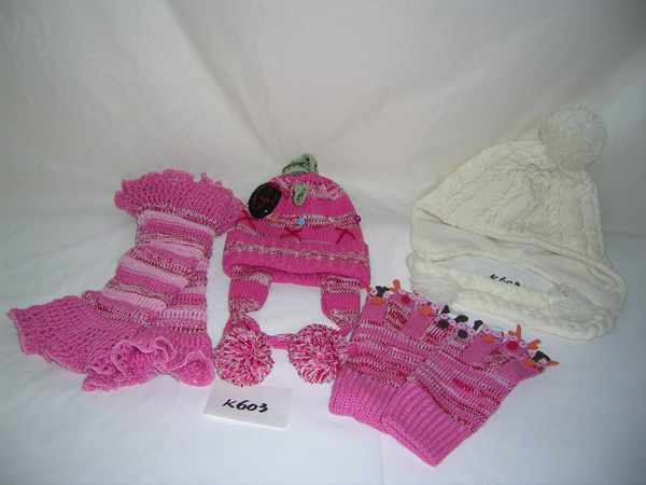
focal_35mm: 35
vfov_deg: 40.7
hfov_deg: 52.6
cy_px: 242
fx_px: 653
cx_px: 323
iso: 50
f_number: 2.8
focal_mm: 5.4
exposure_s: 1/60.1
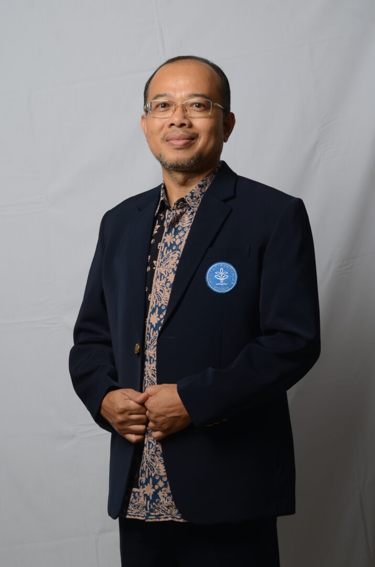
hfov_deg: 18.1
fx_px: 1177
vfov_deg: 27.0
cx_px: 188
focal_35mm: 75
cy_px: 284
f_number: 7.1
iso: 200
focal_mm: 50
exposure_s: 1/125
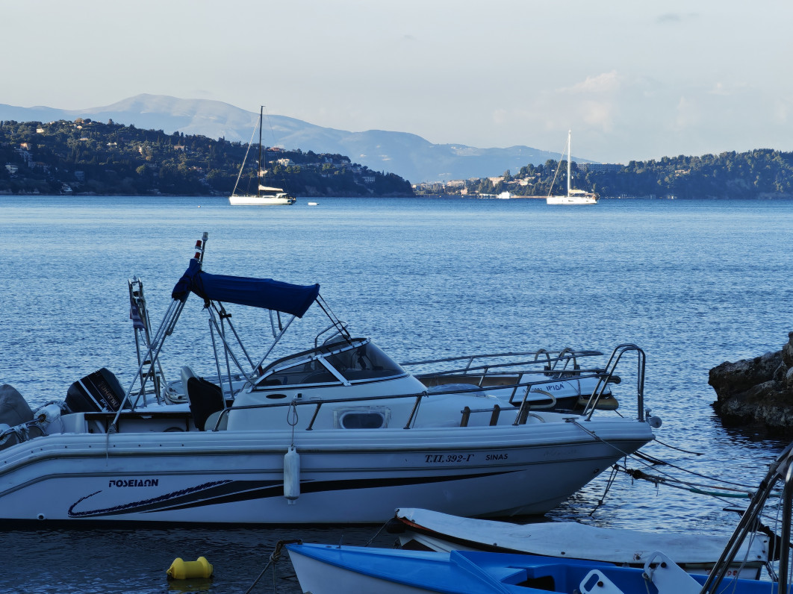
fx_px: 3092
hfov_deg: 14.6
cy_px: 297
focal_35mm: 135
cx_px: 396
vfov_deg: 11.0
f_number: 2.4
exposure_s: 1/280
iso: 50
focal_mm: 8.67
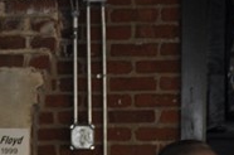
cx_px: 55
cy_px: 402
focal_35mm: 226
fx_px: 1465
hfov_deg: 9.1
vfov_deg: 5.8
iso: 400
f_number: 5
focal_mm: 28
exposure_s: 1/60
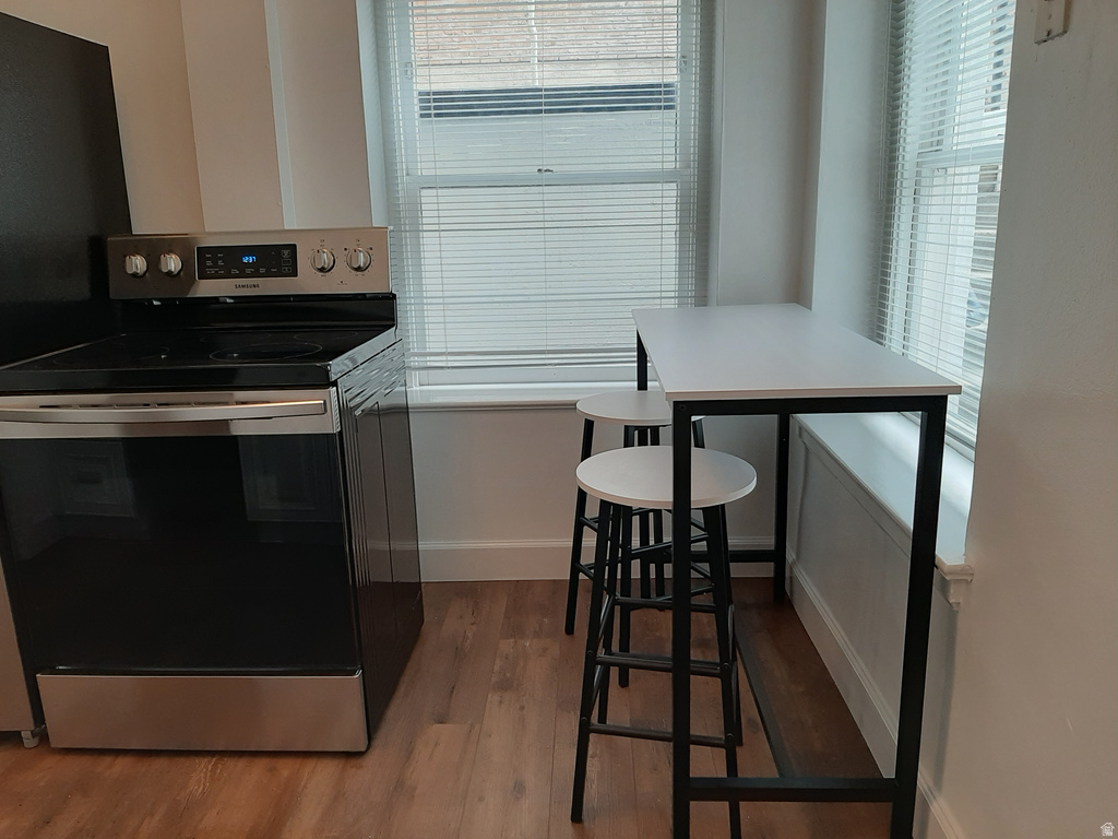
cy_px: 420
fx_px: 840
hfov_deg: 67.3
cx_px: 559
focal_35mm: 26
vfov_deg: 53.1
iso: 50
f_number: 1.7
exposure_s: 1/120
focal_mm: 3.93
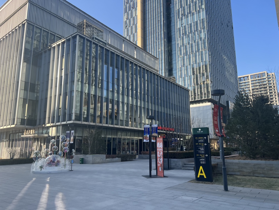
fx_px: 210
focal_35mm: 26
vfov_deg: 53.1
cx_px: 140
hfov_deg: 67.3
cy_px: 105
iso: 50
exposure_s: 1/1079
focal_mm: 5.7
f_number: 1.5
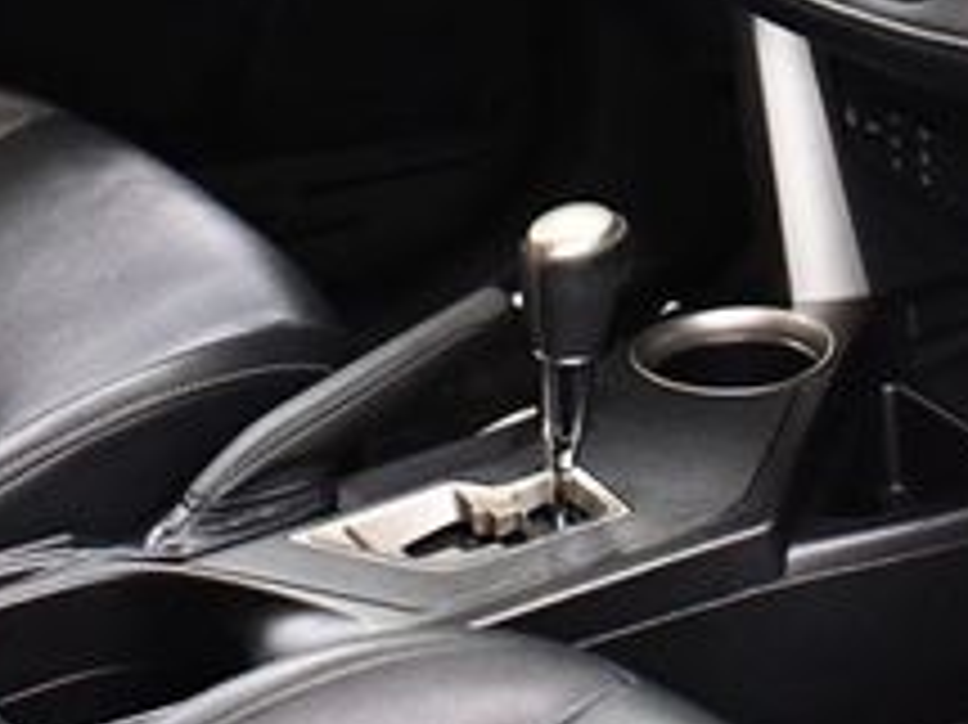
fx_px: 2879
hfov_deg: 18.7
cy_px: -81
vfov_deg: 14.0
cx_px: 887
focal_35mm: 103
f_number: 3.5
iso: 3200
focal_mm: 18
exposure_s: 1/80
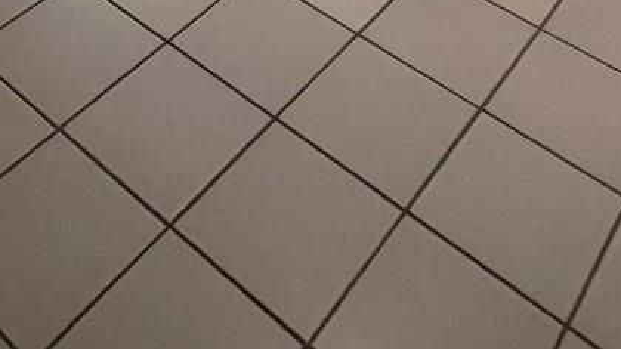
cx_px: 260
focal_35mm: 54
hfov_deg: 38.4
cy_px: -454
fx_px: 889
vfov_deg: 15.0
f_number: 1.8
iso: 500
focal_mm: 1.57
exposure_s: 1/60
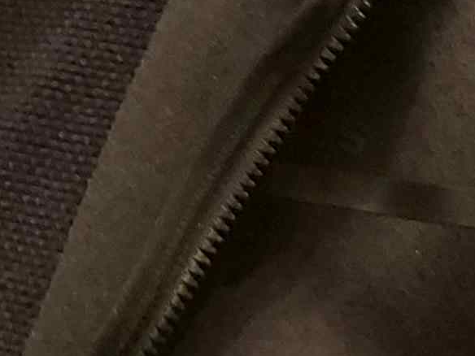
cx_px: -320
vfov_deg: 7.5
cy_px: -377
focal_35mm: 190
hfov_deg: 10.0
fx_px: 2607
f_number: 1.8
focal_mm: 5.23
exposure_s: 1/33
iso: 250
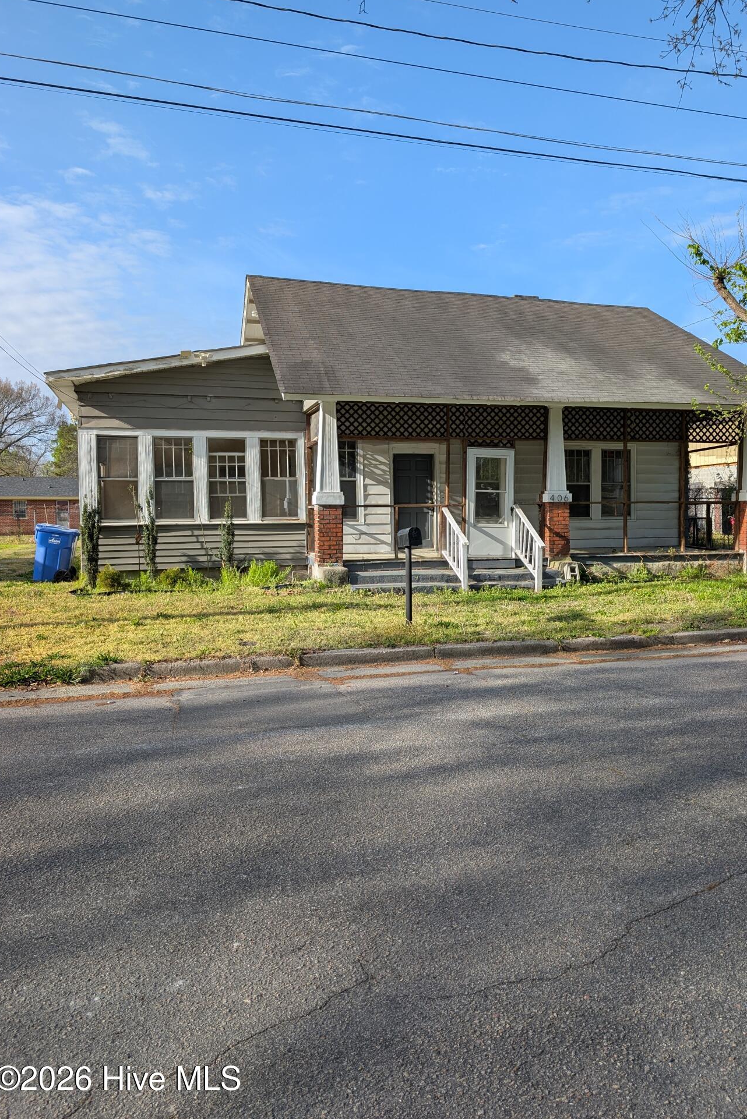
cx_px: 431
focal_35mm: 26
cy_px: 550
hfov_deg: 49.4
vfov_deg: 69.4
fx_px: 809
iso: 21
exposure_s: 1/822
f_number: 1.68
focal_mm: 6.9
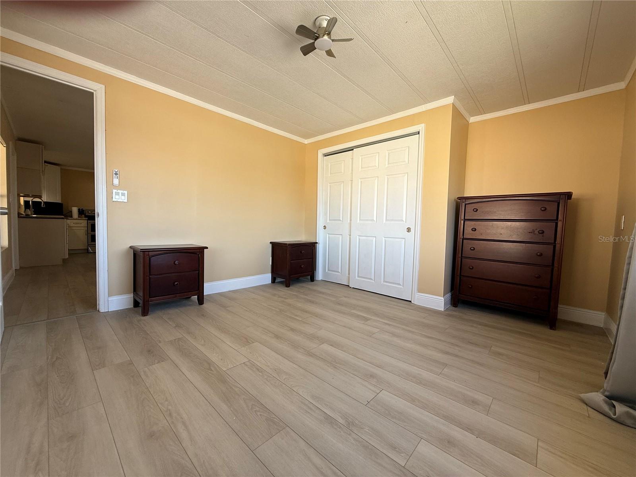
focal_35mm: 14
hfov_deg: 102.1
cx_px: 318
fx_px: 257
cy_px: 238
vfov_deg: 85.7
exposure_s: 1/99
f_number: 2.2
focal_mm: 2.22
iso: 64
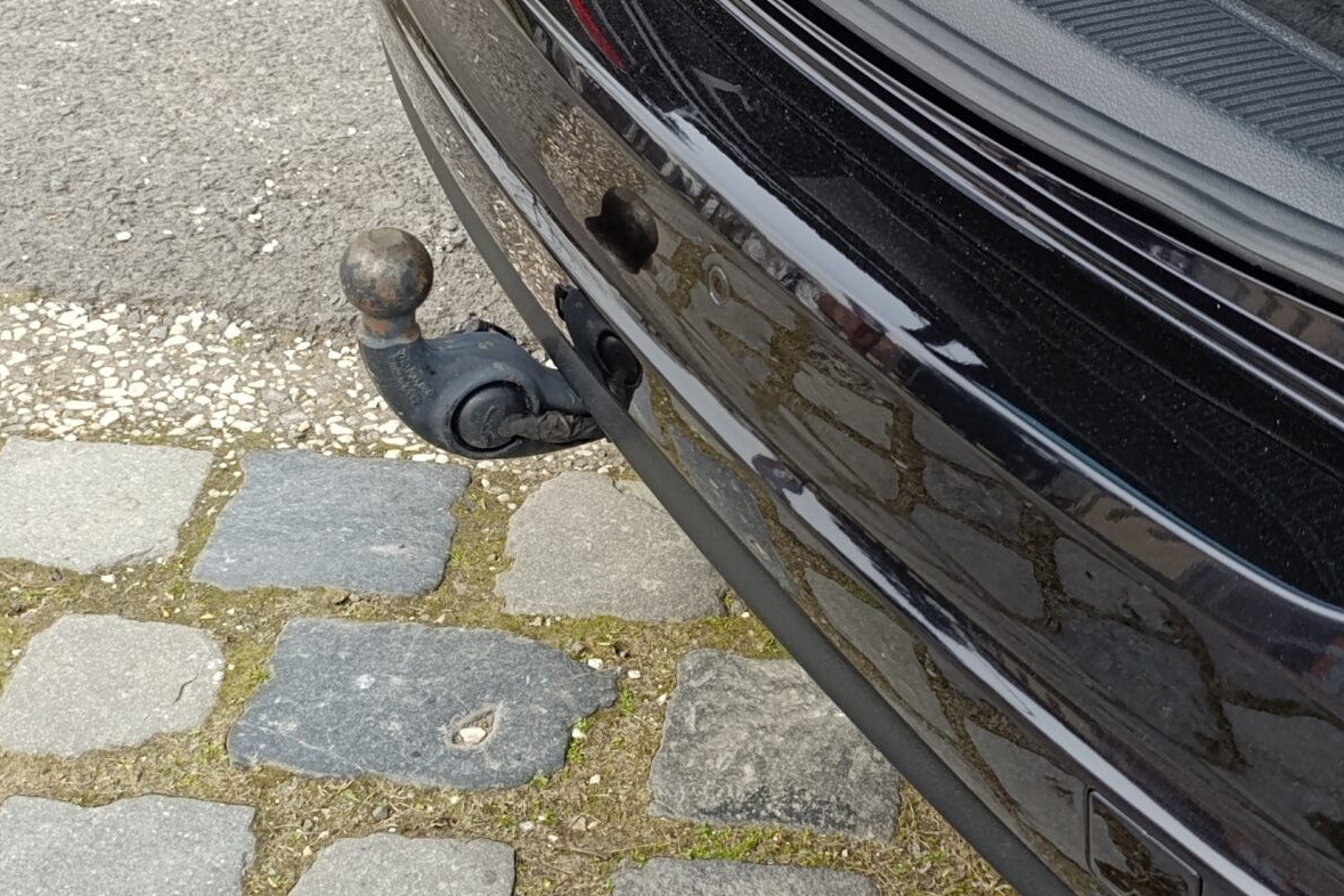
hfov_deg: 38.2
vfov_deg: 26.0
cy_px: 401
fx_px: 1941
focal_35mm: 52
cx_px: 726
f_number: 1.6
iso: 50
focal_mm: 6.14
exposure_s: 1/118
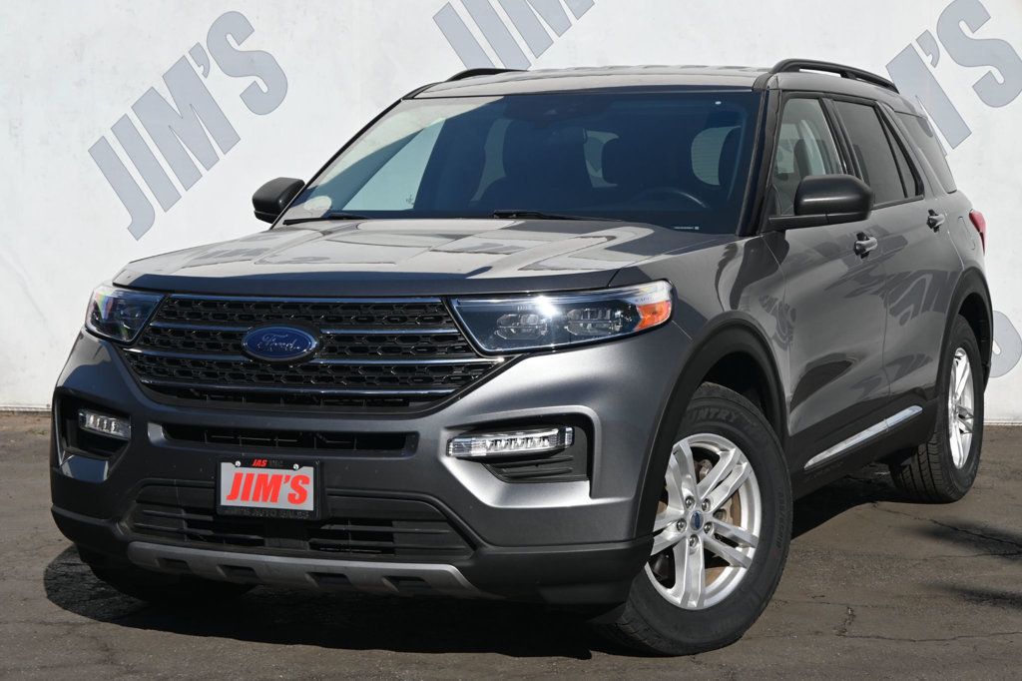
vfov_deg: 18.2
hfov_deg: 27.0
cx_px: 511
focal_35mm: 75
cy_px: 340
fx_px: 2128
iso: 100
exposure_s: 1/320
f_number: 6.3
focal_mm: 50
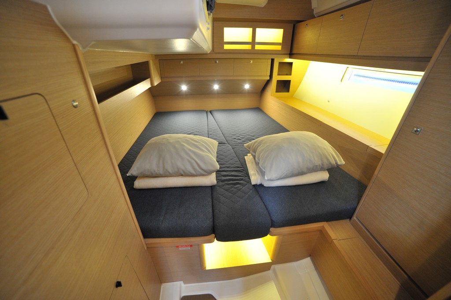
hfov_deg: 104.3
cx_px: 226
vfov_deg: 81.1
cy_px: 150
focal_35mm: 14
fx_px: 175
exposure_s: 1/60
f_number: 3.2
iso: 1600
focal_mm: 14
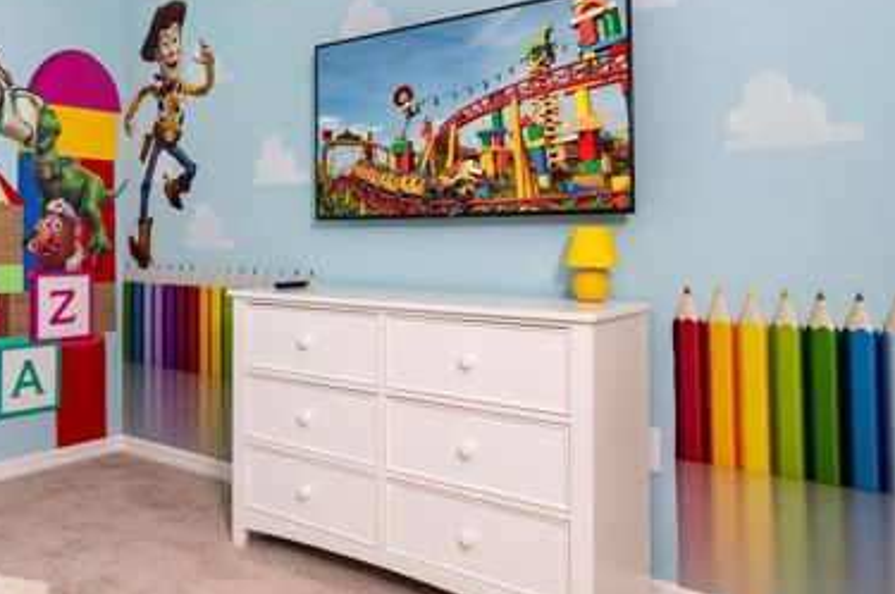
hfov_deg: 56.6
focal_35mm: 32
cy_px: 223
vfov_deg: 40.7
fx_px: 795
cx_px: 254
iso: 1250
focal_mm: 17
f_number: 11
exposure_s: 1/30
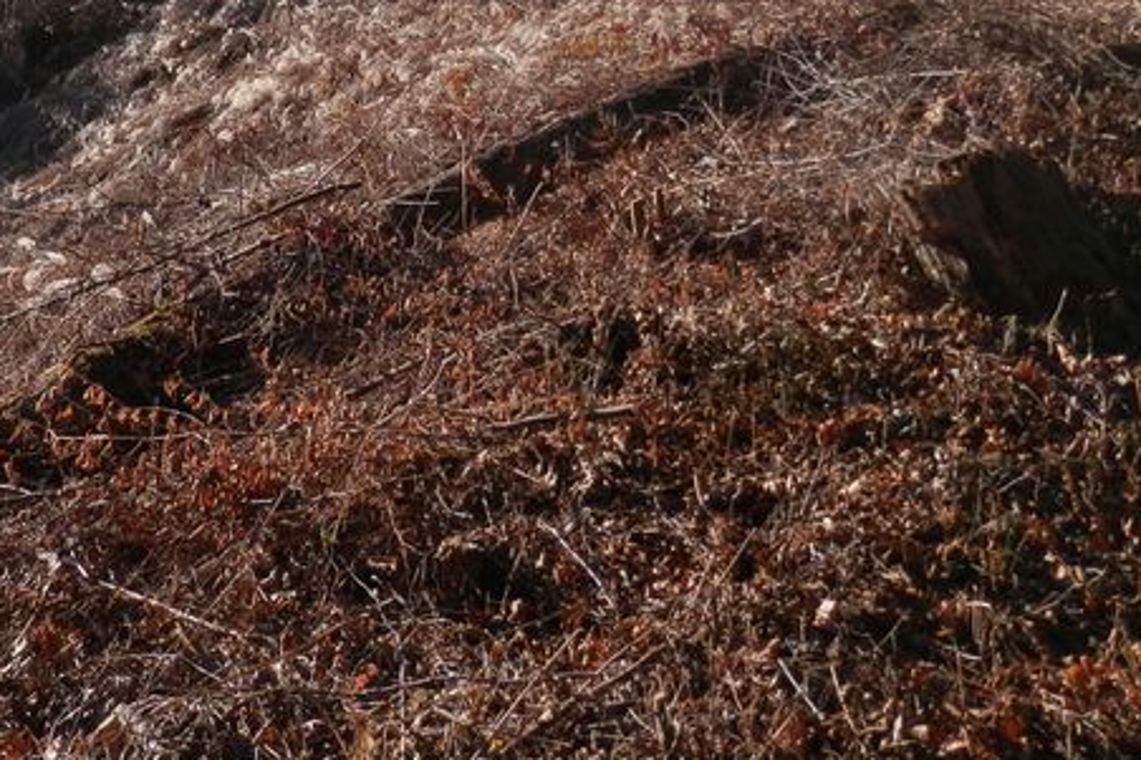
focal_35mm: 46
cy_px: 13
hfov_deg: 41.7
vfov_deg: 27.6
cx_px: 316
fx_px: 1457
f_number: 3
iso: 80
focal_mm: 4.5
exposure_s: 1/800
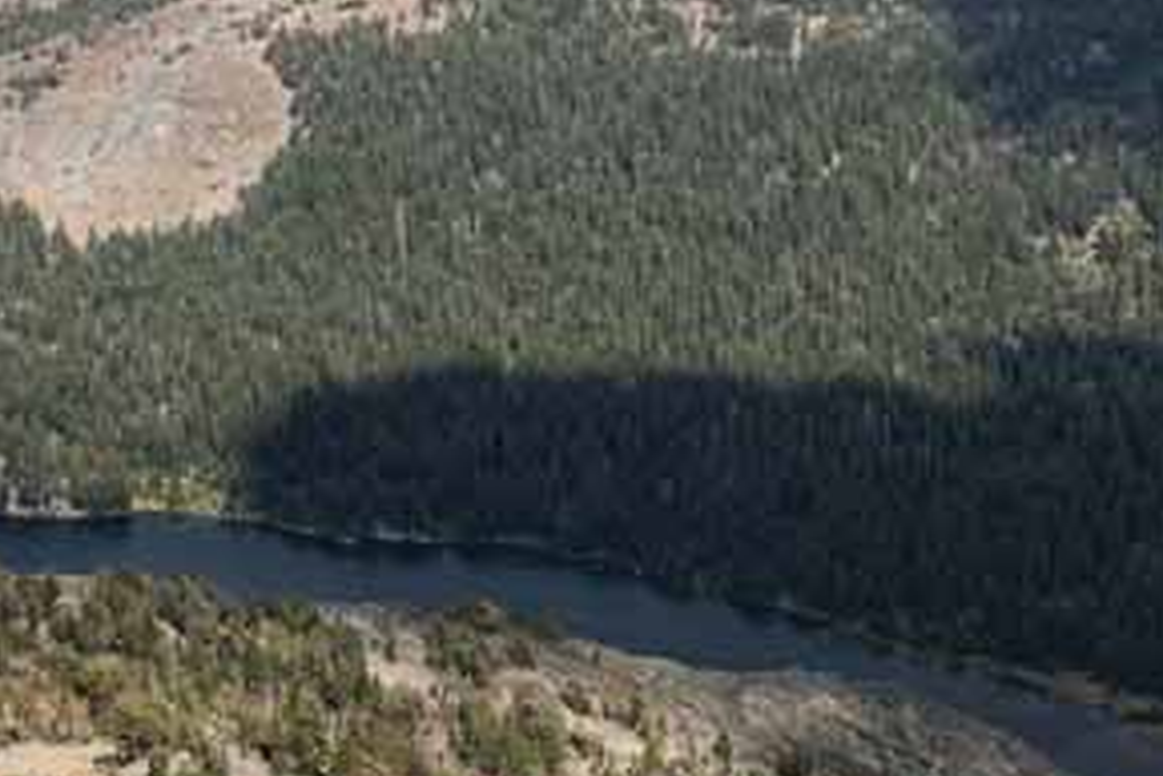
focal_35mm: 97
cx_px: 410
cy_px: -88
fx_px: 3135
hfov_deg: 21.0
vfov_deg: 13.8
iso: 100
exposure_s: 1/1000
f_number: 5.6
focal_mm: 35
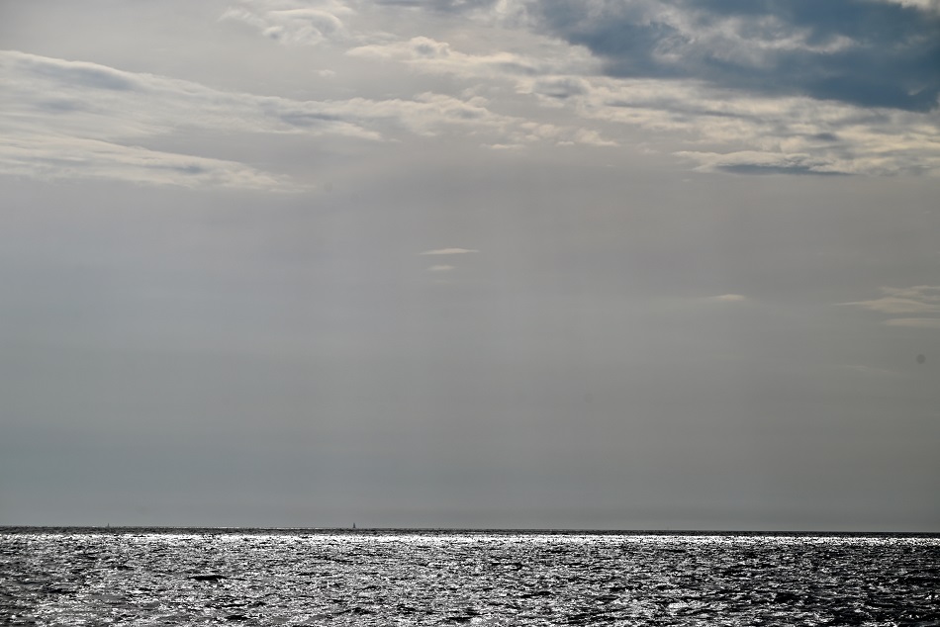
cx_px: 470
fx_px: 3656
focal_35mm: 140
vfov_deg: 9.8
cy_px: 314
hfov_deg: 14.6
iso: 100
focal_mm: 140
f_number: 8
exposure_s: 1/2000
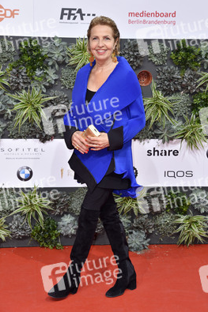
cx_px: 104
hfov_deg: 16.4
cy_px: 156
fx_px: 720
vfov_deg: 24.5
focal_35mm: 83
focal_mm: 82
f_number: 6.3
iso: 400
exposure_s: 1/160
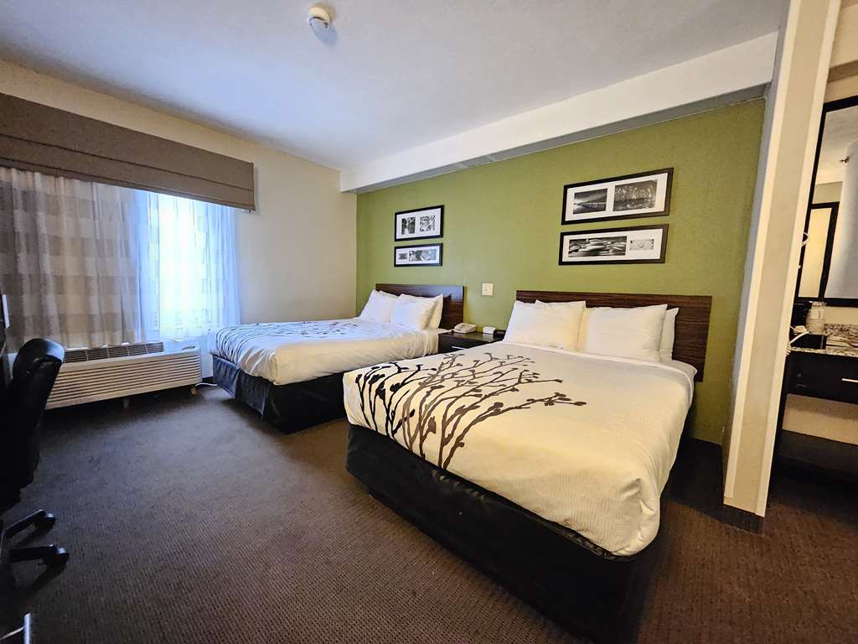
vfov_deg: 89.9
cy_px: 322
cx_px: 429
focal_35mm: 13
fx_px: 322
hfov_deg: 106.2
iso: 1600
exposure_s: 1/24
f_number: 2.2
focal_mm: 1.74
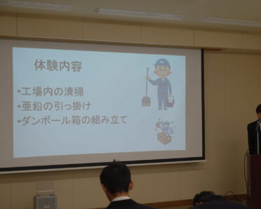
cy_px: 104
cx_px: 157
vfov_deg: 22.8
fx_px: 518
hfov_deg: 28.2
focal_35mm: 67
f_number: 3.2
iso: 125
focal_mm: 21.59
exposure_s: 1/80
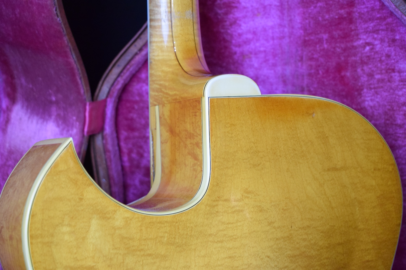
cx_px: 203
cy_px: 135
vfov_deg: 22.6
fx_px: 677
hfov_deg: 33.4
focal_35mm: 60
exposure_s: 1/60
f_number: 5
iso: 2000
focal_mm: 40
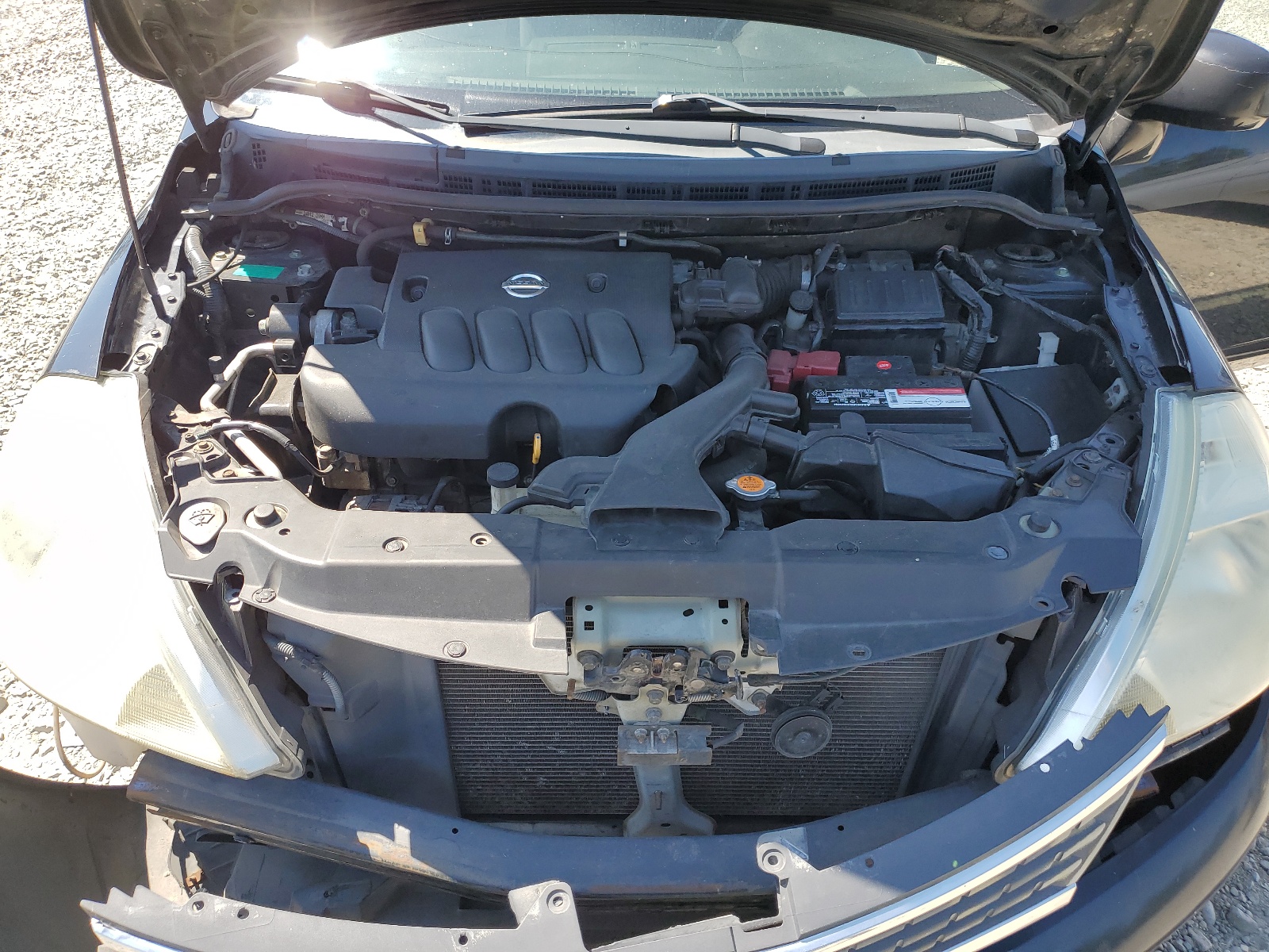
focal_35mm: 26
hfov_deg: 67.3
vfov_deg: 53.1
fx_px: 953
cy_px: 476
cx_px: 634
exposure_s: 1/769
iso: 50
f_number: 1.5
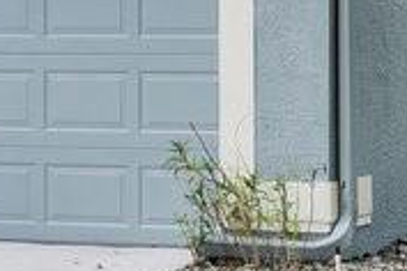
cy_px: -13
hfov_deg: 13.7
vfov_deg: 9.3
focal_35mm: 147
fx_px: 1662
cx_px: 455
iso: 400
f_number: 6.3
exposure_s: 1/500
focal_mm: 26
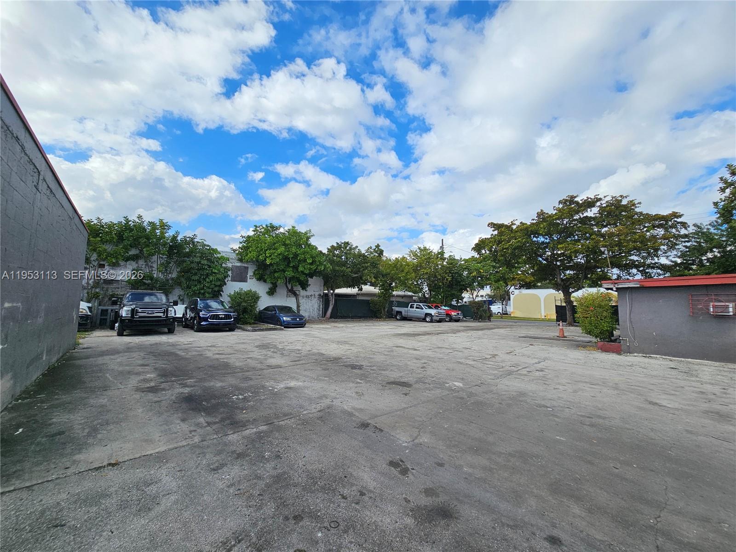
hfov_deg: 106.2
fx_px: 276
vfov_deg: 89.9
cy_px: 276
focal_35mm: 13
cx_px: 368
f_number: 2.2
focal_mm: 2.2
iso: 50
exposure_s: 1/3067
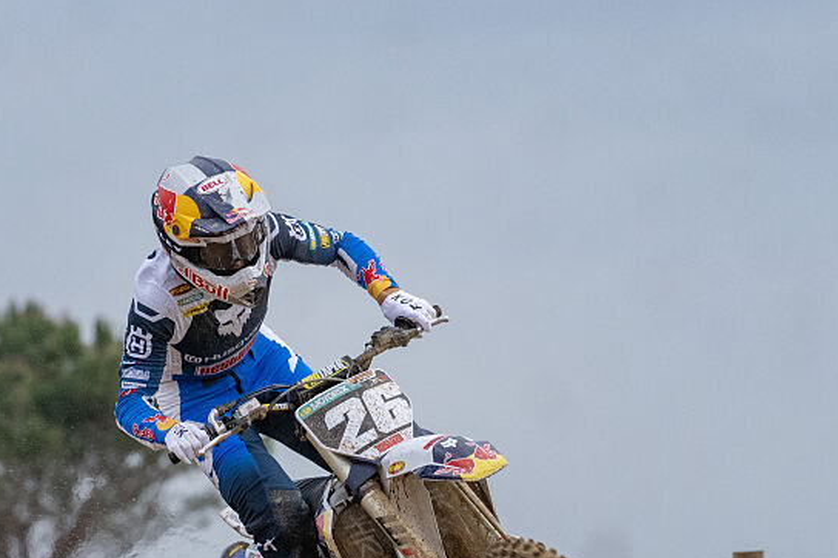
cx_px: 364
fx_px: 22821
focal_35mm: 981
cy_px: 593
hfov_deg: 2.1
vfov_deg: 1.4
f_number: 5.6
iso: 400
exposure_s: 1/1250
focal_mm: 300
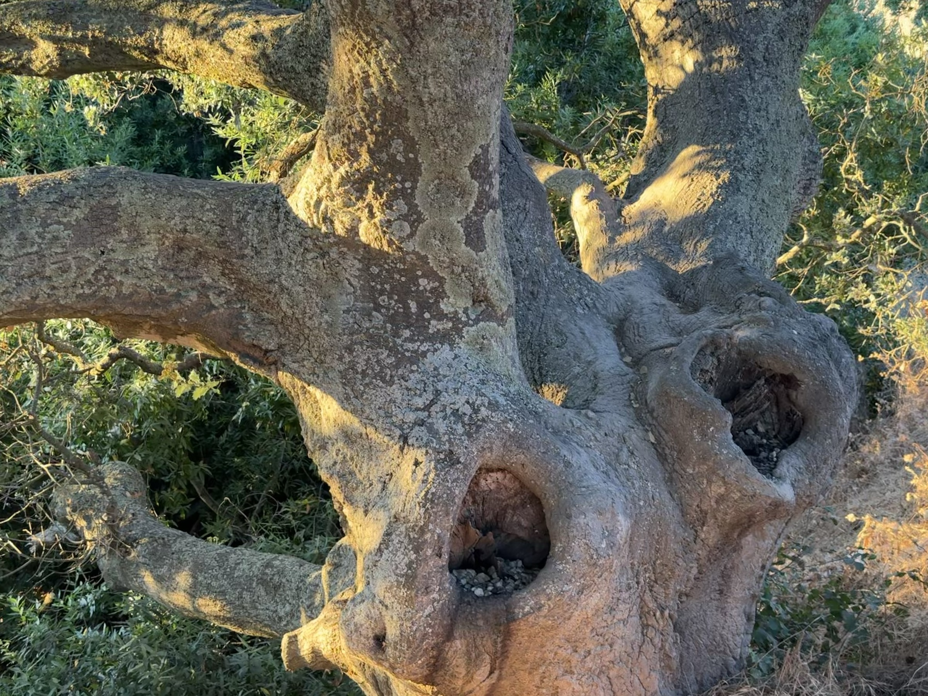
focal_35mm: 48
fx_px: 1287
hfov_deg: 39.7
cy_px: 348
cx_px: 464
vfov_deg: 30.3
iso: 100
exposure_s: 1/60
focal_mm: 6.76
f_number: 1.78
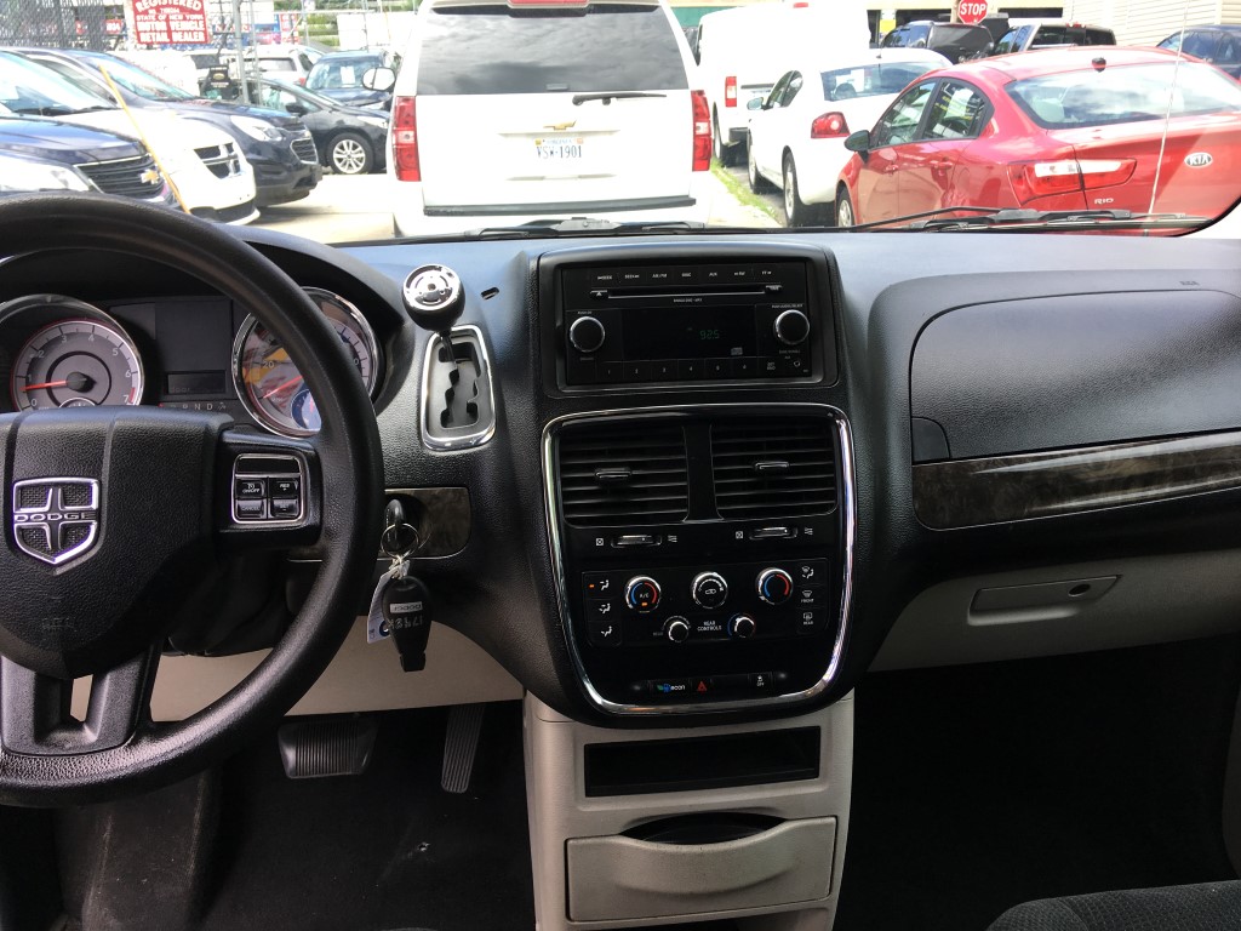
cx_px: 620
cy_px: 466
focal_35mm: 29
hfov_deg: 61.7
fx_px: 1040
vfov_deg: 48.2
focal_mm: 4.15
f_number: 2.2
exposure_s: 1/124
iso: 25
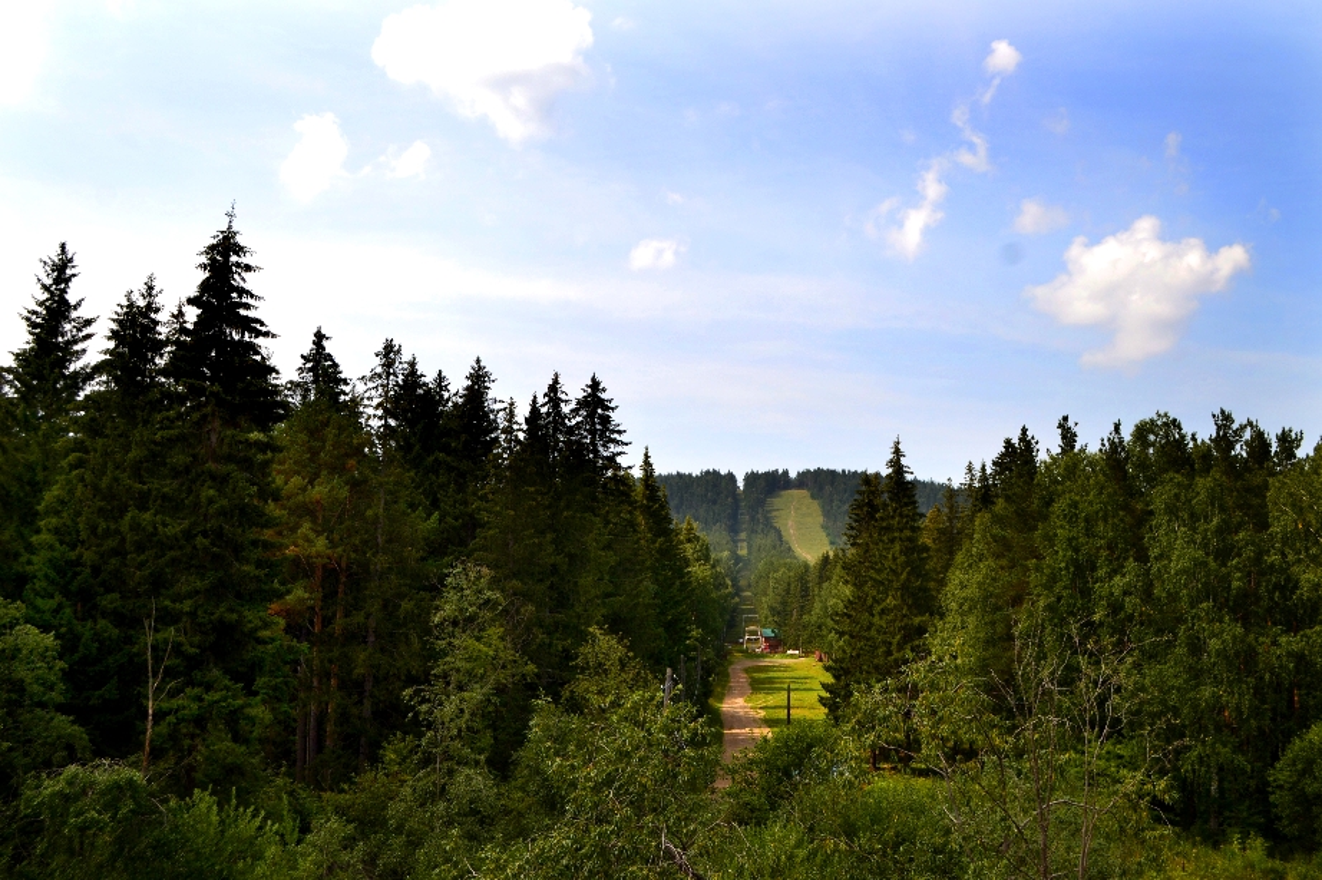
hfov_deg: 49.6
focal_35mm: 39
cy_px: 440
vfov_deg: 34.2
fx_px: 1432
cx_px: 661
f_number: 7.1
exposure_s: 1/200
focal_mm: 26
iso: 100
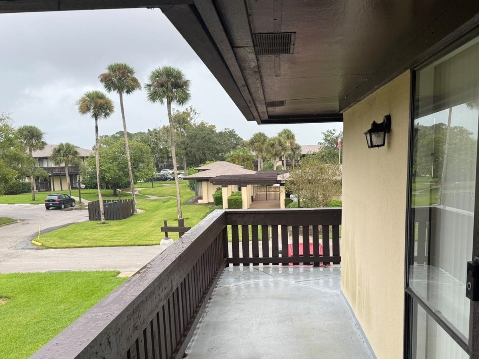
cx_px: 265
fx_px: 443
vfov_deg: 43.8
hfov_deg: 56.7
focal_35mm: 32
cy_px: 227
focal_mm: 6.76
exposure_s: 1/878
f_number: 1.78
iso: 80
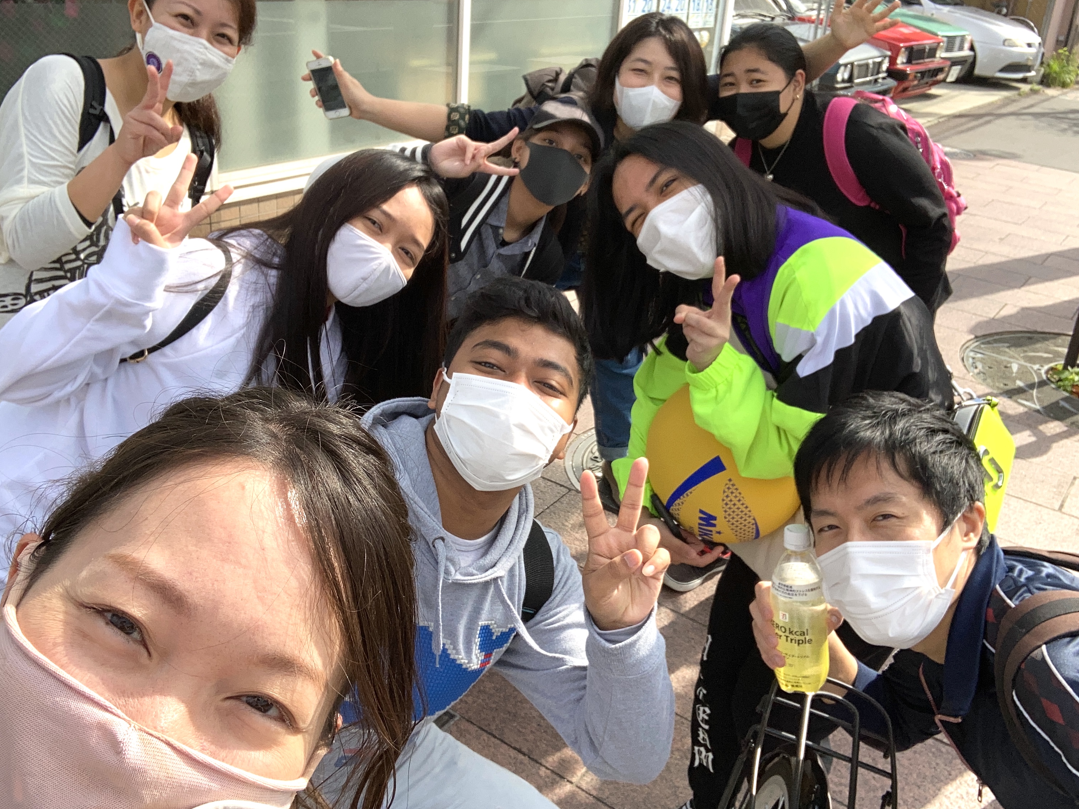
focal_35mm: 33
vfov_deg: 42.9
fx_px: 1029
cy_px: 399
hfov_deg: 55.4
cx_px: 543
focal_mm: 2.87
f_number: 2.2
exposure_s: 1/861
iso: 20
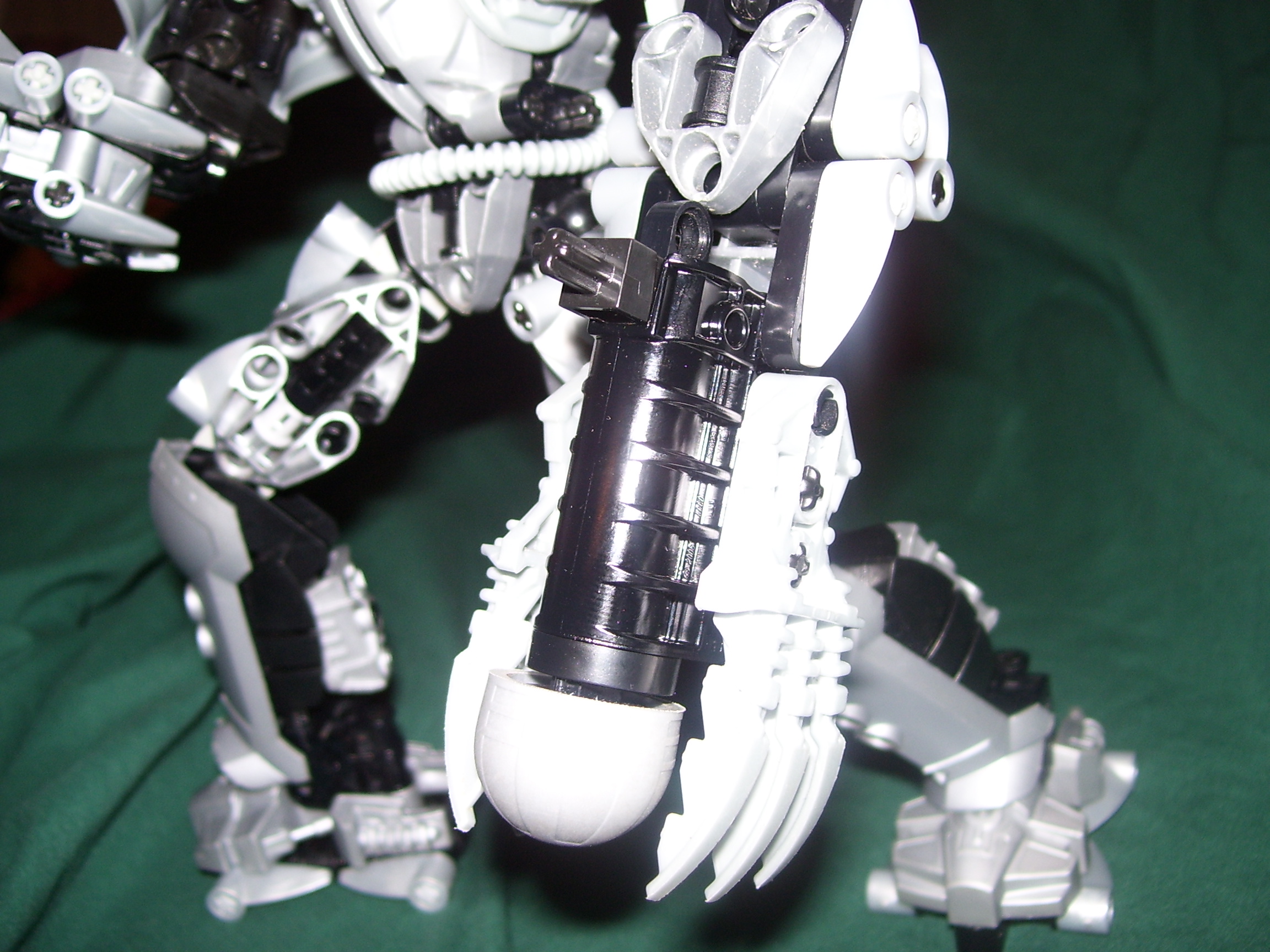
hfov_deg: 51.4
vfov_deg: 39.7
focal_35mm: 36
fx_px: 1321
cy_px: 476
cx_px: 635
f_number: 2.7
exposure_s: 1/60
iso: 80
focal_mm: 6
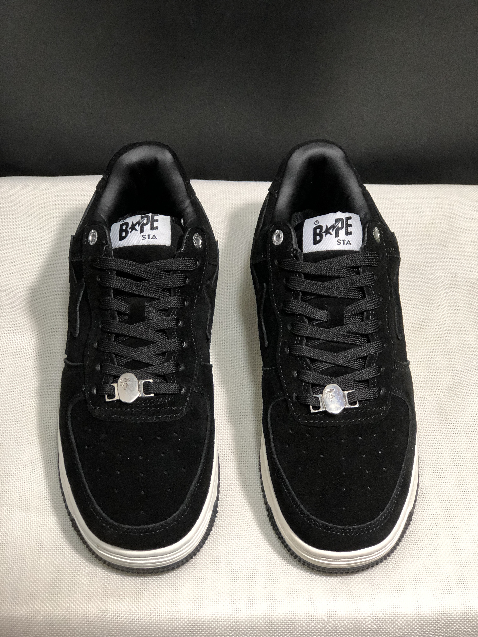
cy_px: 318
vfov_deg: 33.8
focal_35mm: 57
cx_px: 239
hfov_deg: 25.7
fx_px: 1049
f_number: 2.8
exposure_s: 1/30
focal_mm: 6.6
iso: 200
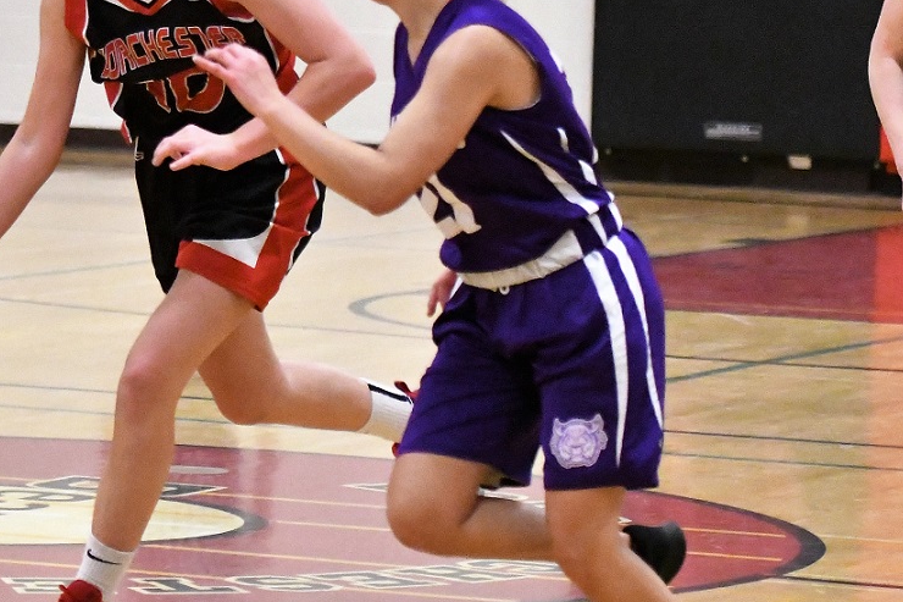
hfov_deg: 11.2
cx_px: 384
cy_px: 214
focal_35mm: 184
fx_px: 4614
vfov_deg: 7.5
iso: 14400
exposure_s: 1/1000
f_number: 2.8
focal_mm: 80
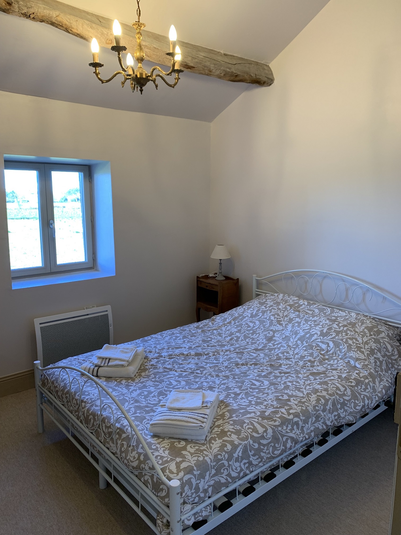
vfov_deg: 67.3
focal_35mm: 26
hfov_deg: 53.1
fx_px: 402
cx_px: 200
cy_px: 268
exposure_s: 1/50
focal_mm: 4.25
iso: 50
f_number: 1.8
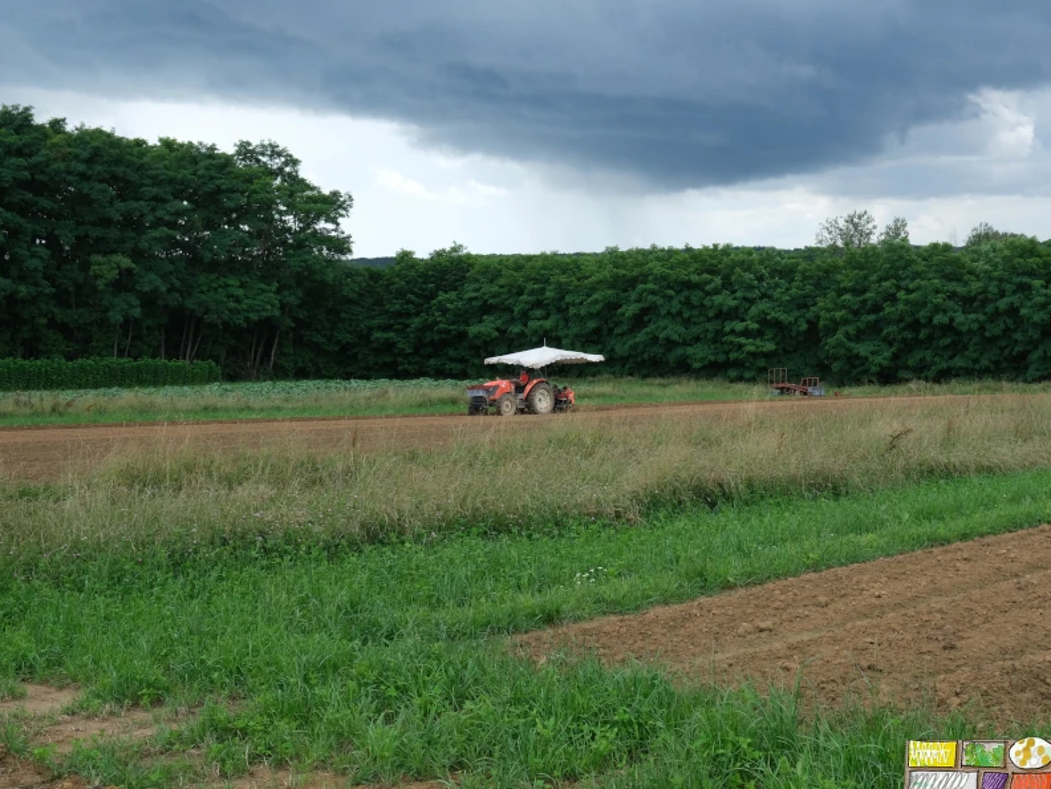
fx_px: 1548
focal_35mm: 51
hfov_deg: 37.3
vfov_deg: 28.6
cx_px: 630
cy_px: 396
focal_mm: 27.7
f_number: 9
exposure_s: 1/250
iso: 500
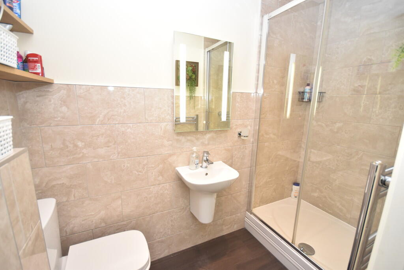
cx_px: 202
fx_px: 168
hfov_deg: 100.4
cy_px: 135
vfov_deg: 77.3
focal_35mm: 15
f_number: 4
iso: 1100
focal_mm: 10
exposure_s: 1/125
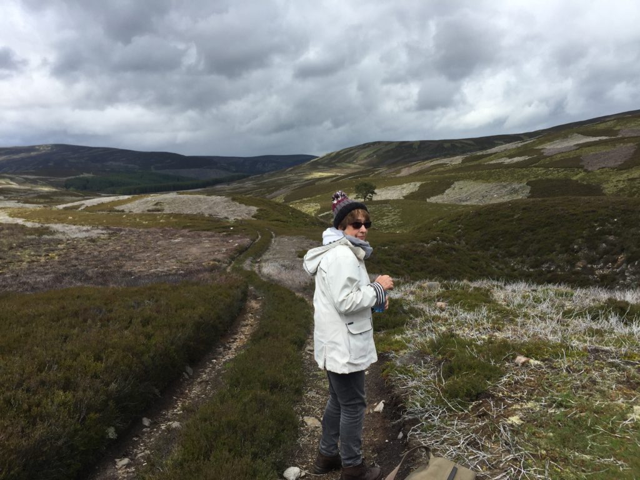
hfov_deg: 61.7
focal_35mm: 29
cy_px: 240
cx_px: 320
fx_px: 536
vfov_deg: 48.2
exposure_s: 1/1464
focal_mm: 4.15
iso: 32
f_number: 2.2
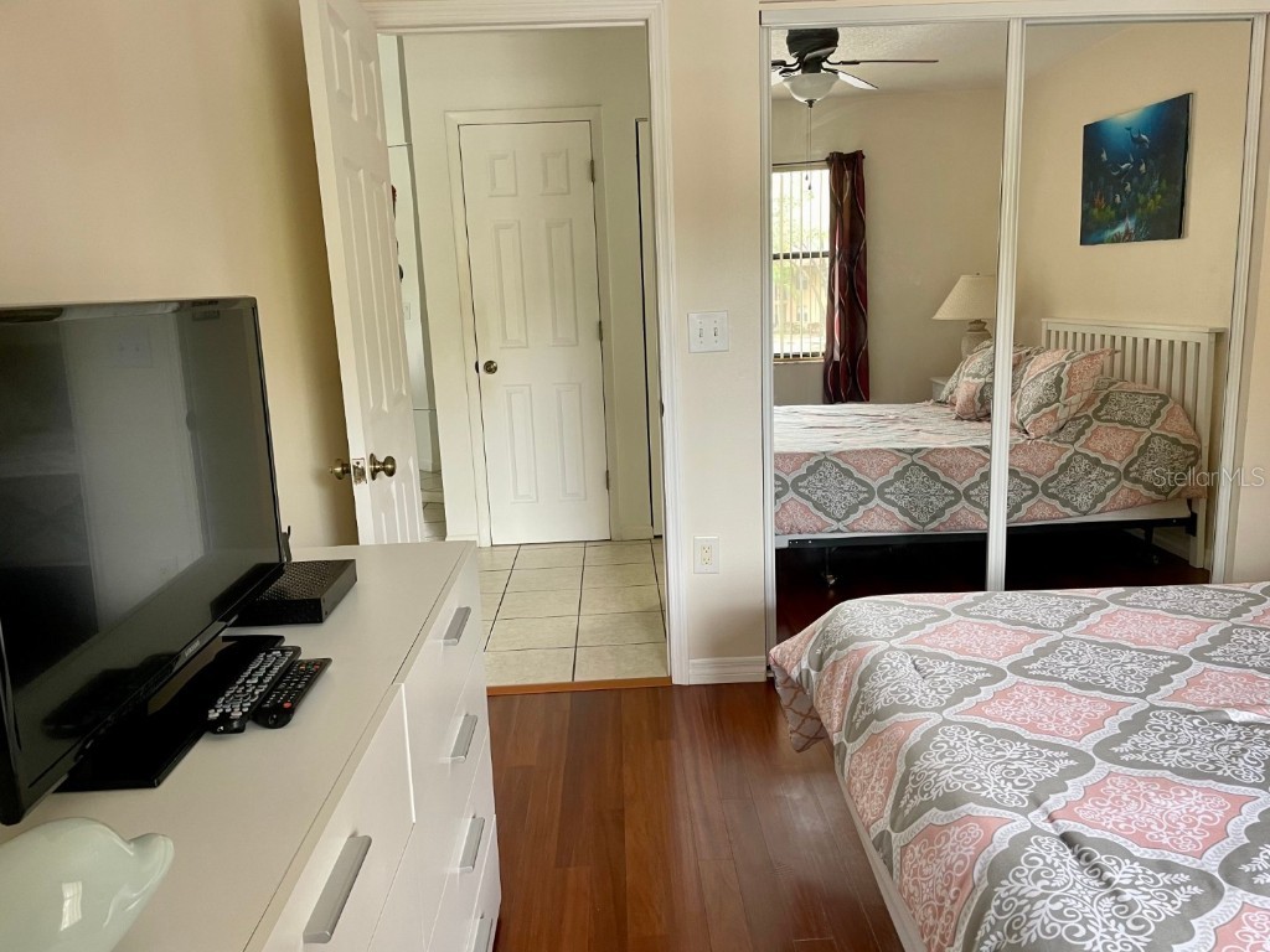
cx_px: 635
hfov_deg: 67.3
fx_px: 954
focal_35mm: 26
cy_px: 476
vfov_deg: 53.1
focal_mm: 4.2
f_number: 1.6
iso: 125
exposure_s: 1/60
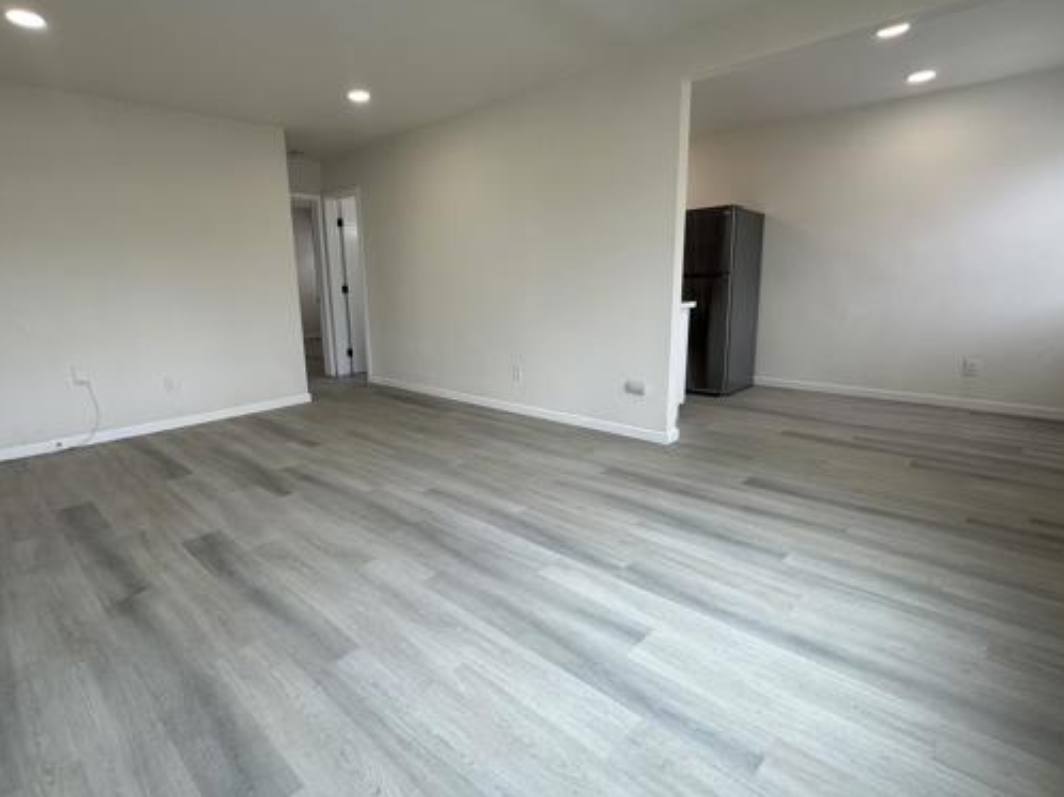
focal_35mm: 18
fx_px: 553
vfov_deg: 71.5
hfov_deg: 87.5
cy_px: 389
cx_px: 474
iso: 50
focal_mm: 2.22
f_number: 2.2
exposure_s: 1/120
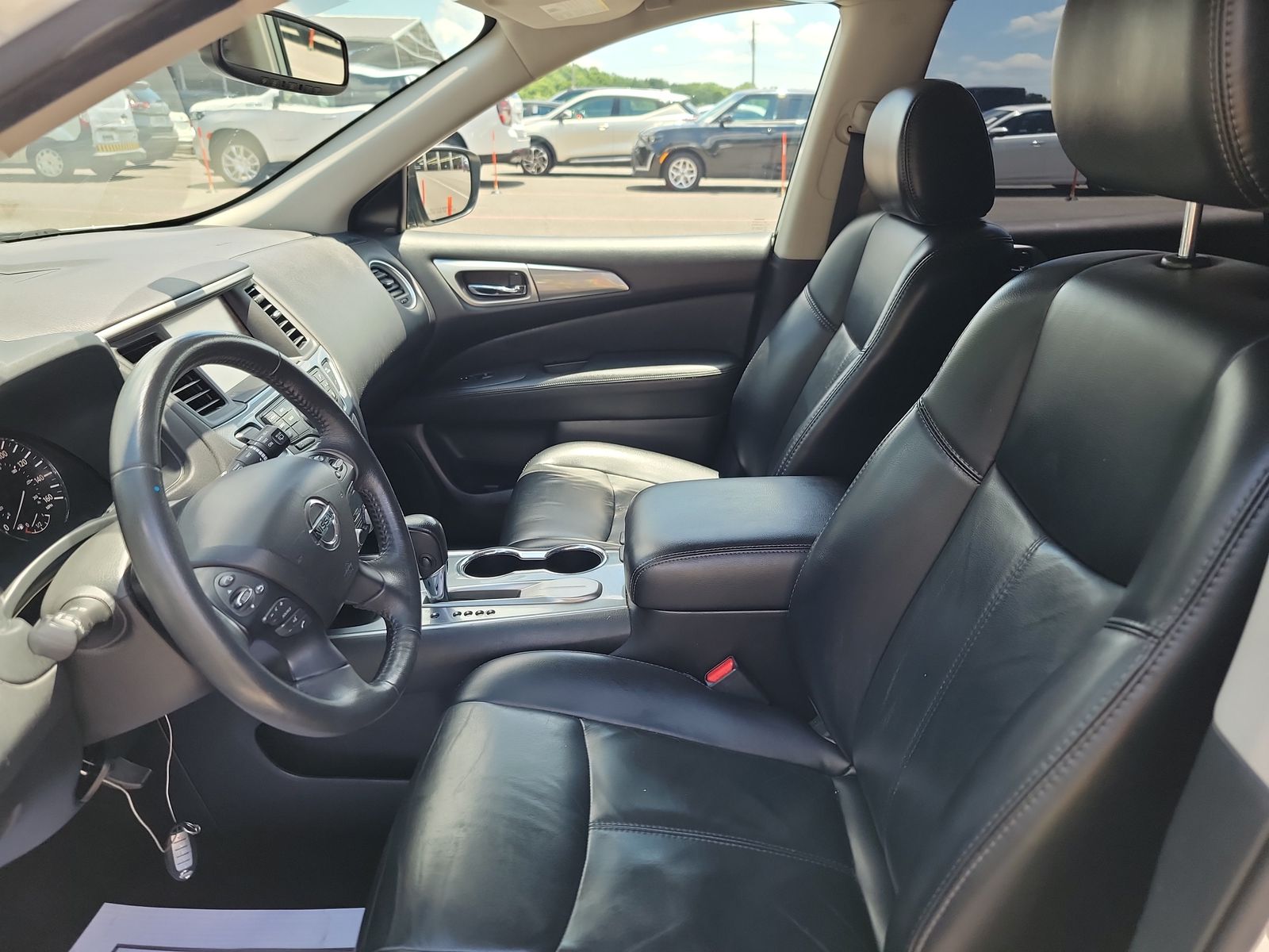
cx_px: 634
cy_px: 476
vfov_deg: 56.8
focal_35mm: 24
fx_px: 880
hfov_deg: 71.6
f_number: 1.8
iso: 74
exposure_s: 1/119
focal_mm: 6.7
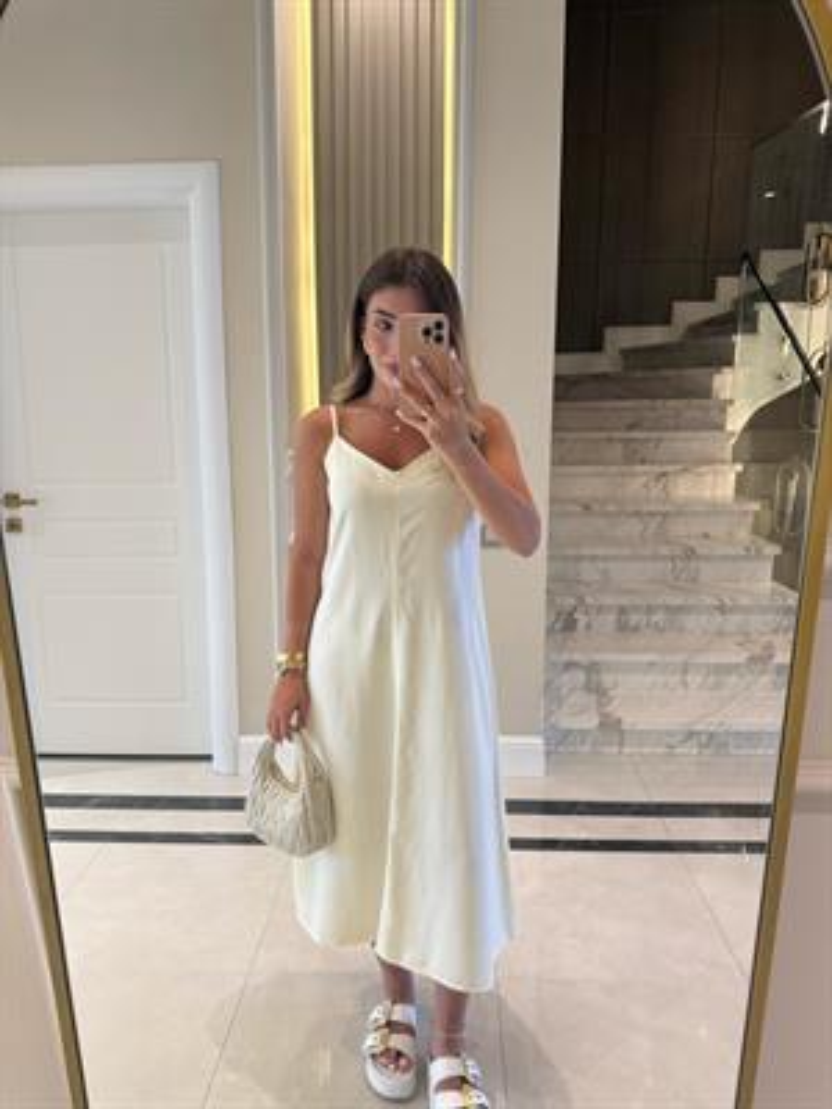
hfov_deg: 56.8
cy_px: 554
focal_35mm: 24
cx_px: 416
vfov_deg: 71.6
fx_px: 769
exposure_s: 1/100
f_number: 1.78
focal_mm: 6.76
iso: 160
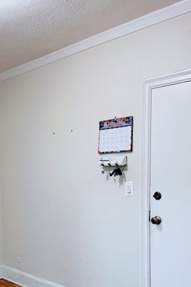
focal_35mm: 46
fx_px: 366
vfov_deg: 41.9
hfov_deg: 28.9
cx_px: 51
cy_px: 202
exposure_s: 1/60
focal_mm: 6.76
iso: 125
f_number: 1.78
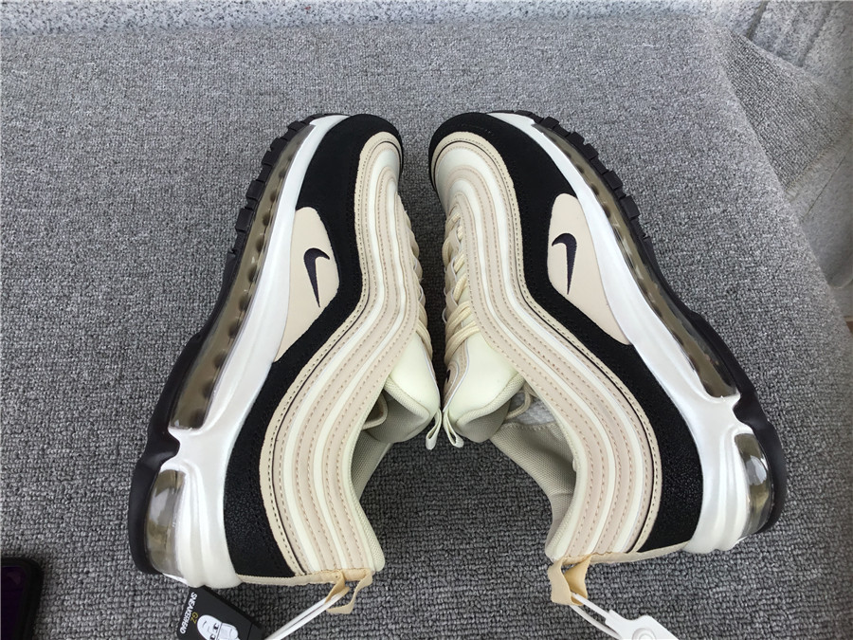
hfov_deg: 58.4
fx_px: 764
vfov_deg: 45.4
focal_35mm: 31
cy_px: 320
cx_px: 426
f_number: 2.4
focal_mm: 3.3
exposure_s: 1/344
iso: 25
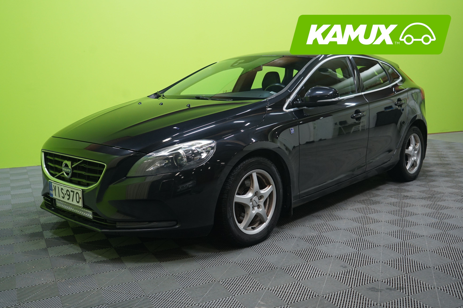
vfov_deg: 37.9
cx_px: 232
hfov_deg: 54.4
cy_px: 154
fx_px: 450
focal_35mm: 35
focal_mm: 35
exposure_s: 1/20
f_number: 4.5
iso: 1000
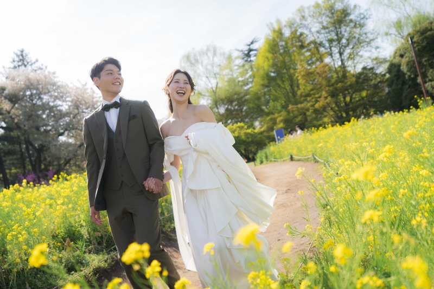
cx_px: 217
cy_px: 144
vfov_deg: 37.8
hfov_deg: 54.4
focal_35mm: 35
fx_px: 422
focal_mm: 35
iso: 200
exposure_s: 1/2000
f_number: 2.8
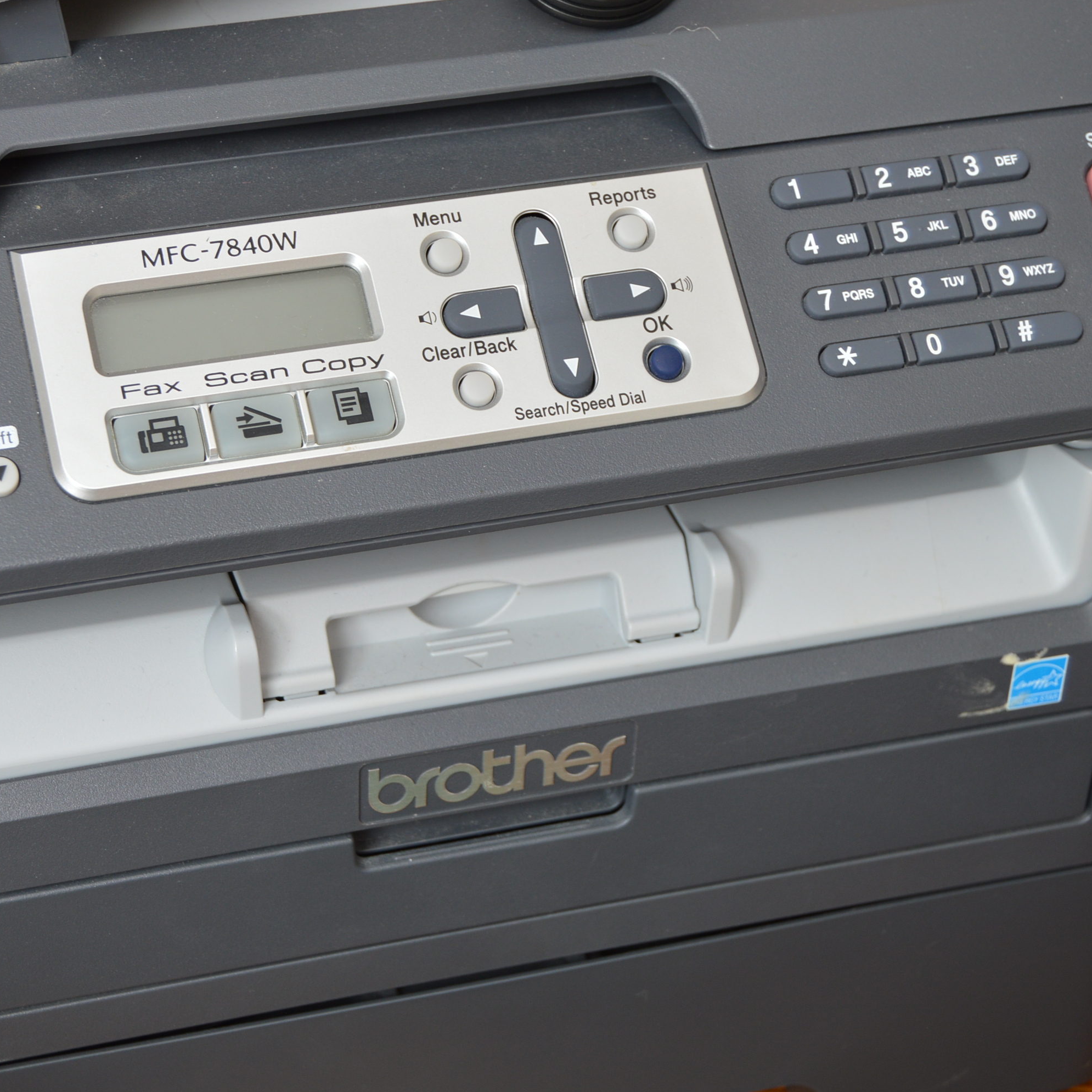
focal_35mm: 77
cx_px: 353
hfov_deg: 22.4
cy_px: 548
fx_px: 2748
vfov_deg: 22.5
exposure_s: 1/160
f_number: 5
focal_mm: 40
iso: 200
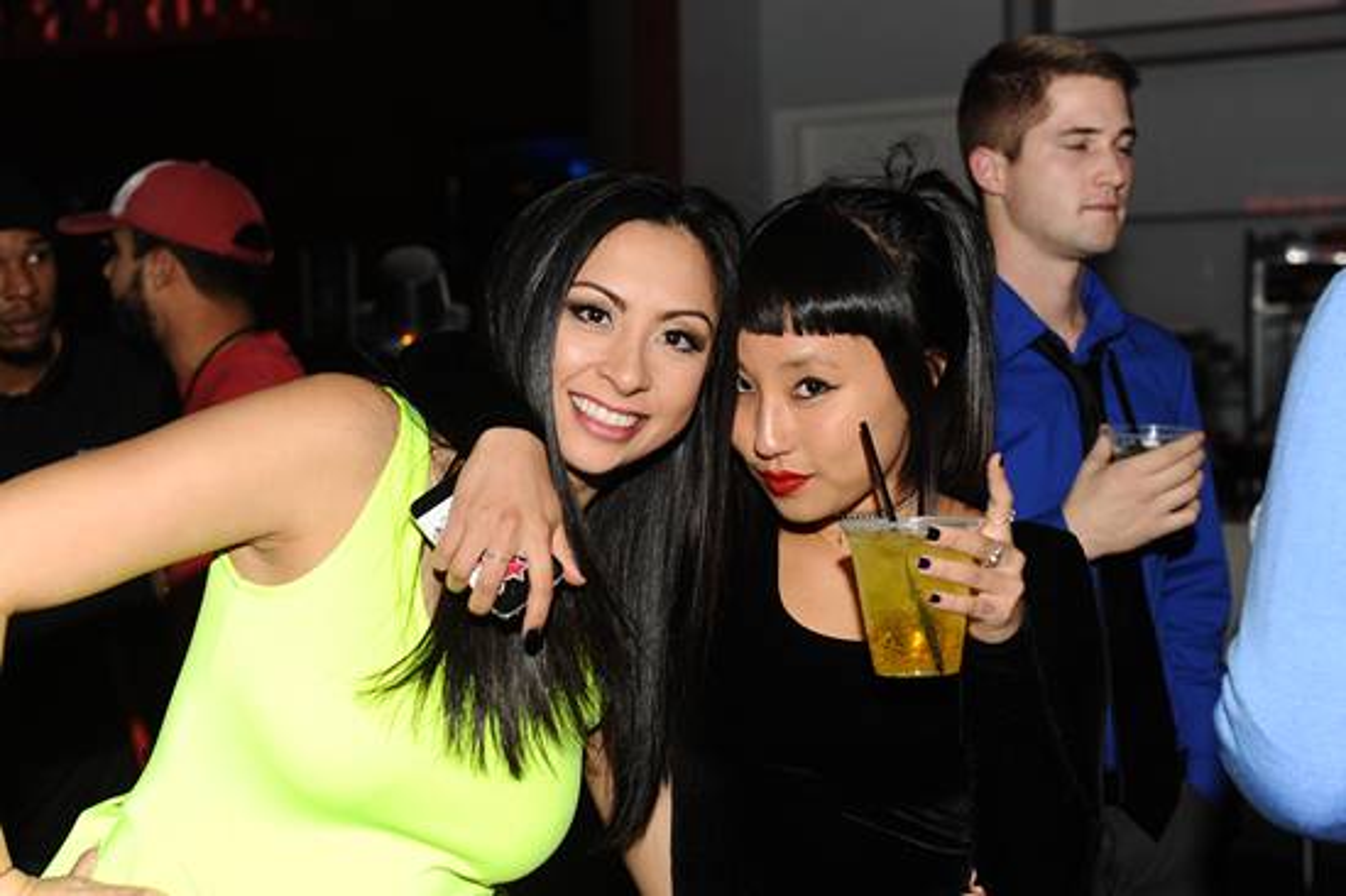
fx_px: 2092
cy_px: 448
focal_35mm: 56
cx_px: 673
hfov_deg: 35.7
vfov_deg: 24.2
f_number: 4.8
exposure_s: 1/250
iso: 800
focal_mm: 56
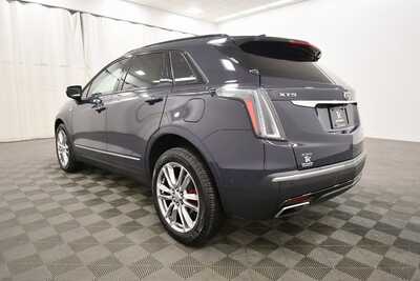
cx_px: 210
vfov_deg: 57.3
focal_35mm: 22
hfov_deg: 78.6
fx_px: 257
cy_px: 140
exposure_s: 1/125
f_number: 5.3
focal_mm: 15
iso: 1250
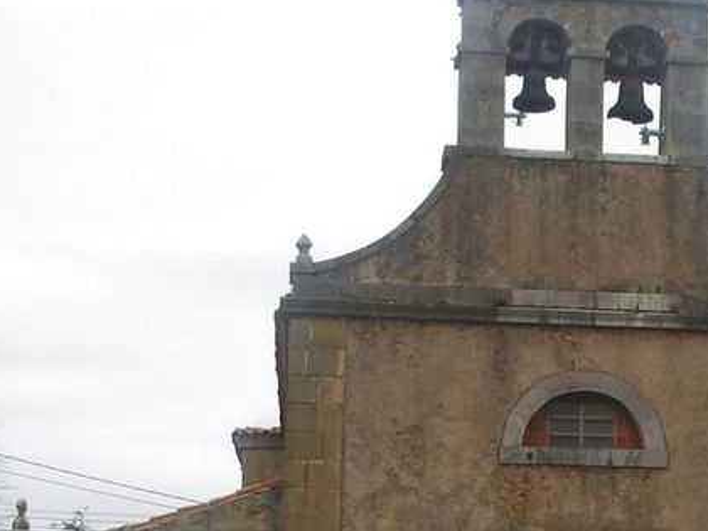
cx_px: 558
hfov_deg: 19.5
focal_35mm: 100
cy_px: 479
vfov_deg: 14.6
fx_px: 2045
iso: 50
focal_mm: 6.8
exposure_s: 1/200
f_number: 4.6
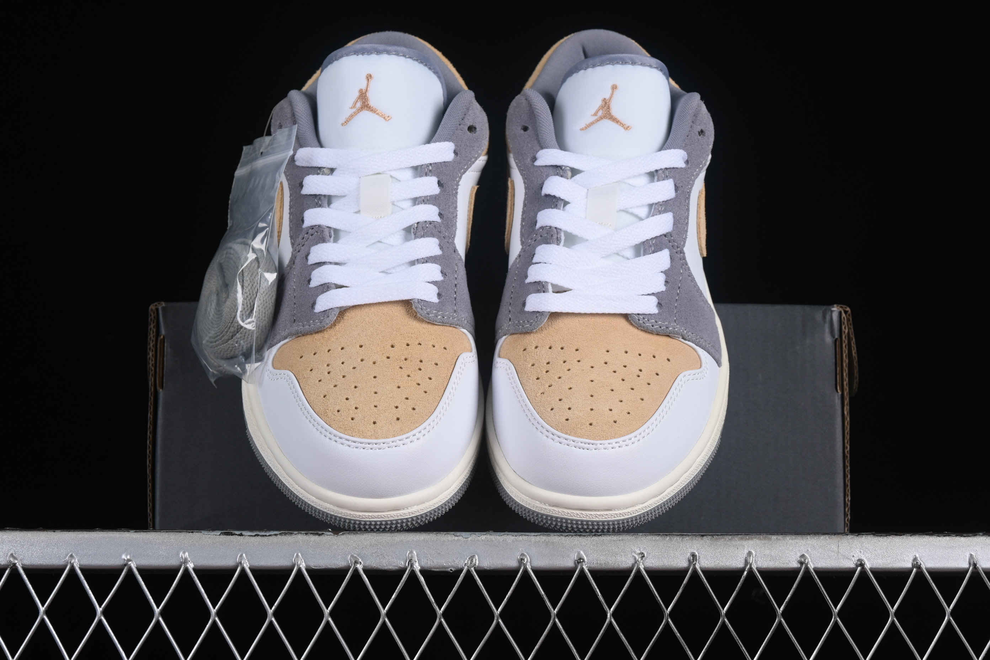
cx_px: 495
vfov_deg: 18.2
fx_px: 2062
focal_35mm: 75
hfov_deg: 27.0
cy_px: 330
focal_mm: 50
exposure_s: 1/80
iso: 160
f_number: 8
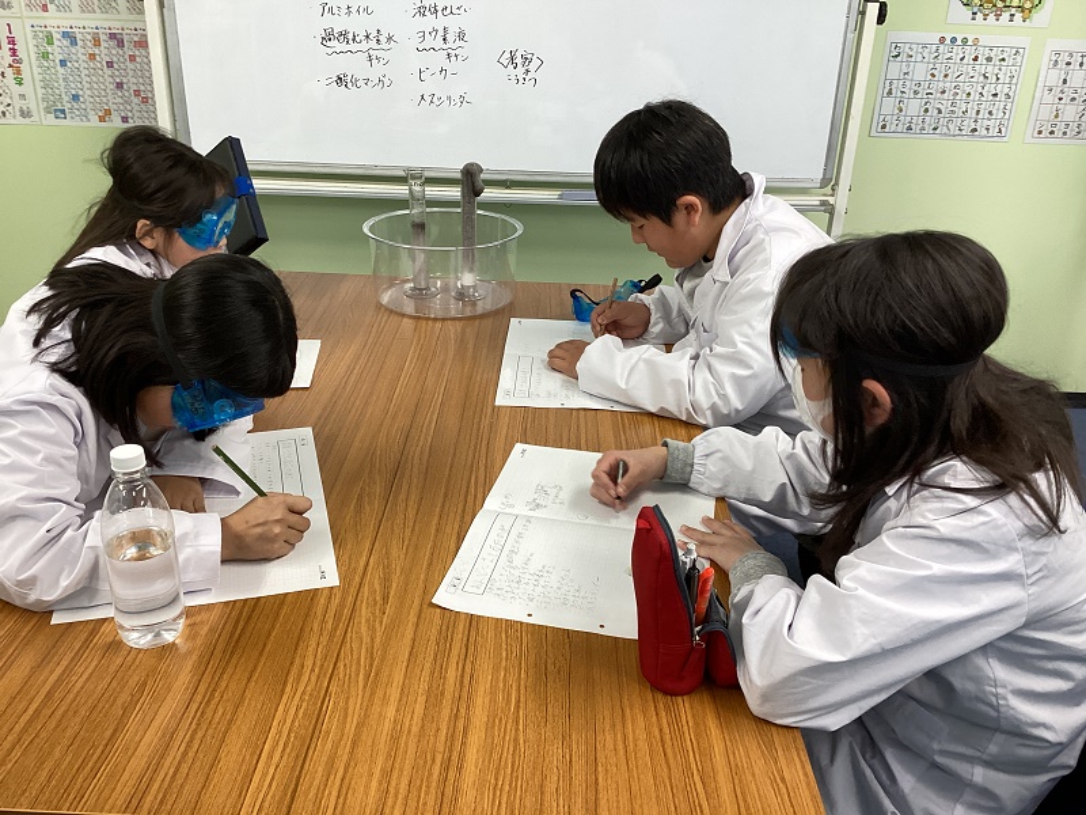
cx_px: 543
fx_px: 973
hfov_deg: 58.4
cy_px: 408
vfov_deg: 45.4
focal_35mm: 31
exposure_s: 1/60
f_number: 2.4
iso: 100
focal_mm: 3.3
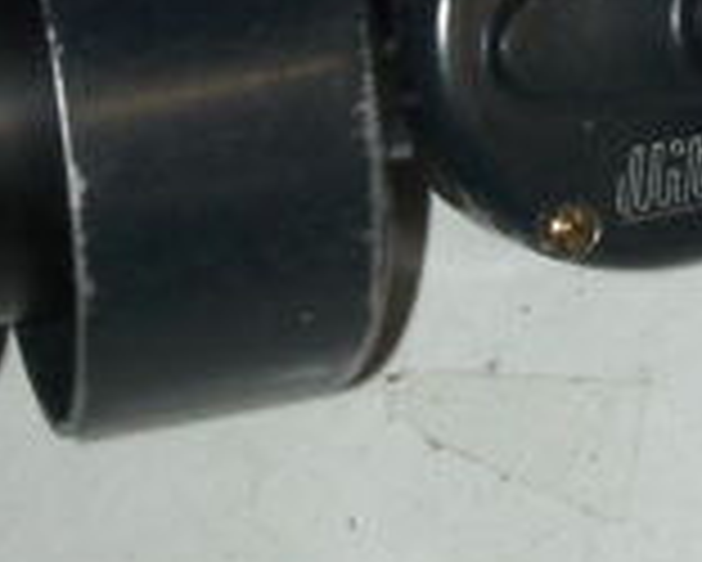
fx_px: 2370
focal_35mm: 114
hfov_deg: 16.8
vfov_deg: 13.2
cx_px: 423
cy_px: -112
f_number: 5.6
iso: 200
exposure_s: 1/30
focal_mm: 6.3
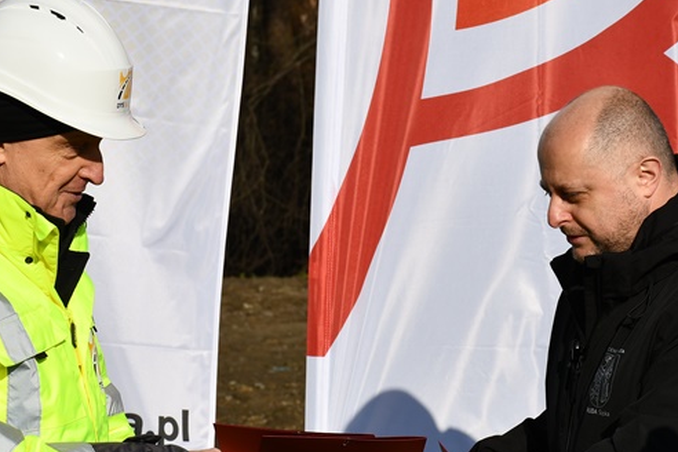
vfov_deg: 7.5
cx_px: 387
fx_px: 3446
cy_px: 247
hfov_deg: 11.2
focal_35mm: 183
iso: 100
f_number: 8
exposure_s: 1/500
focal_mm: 60
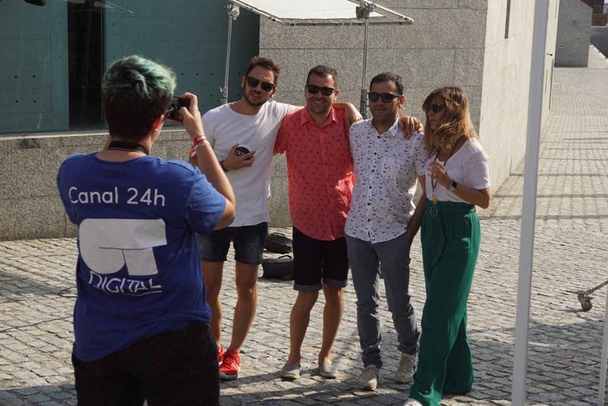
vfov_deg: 22.7
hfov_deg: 33.4
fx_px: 1014
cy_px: 203
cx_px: 304
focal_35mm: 60
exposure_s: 1/200
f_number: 8
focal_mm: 40
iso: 100
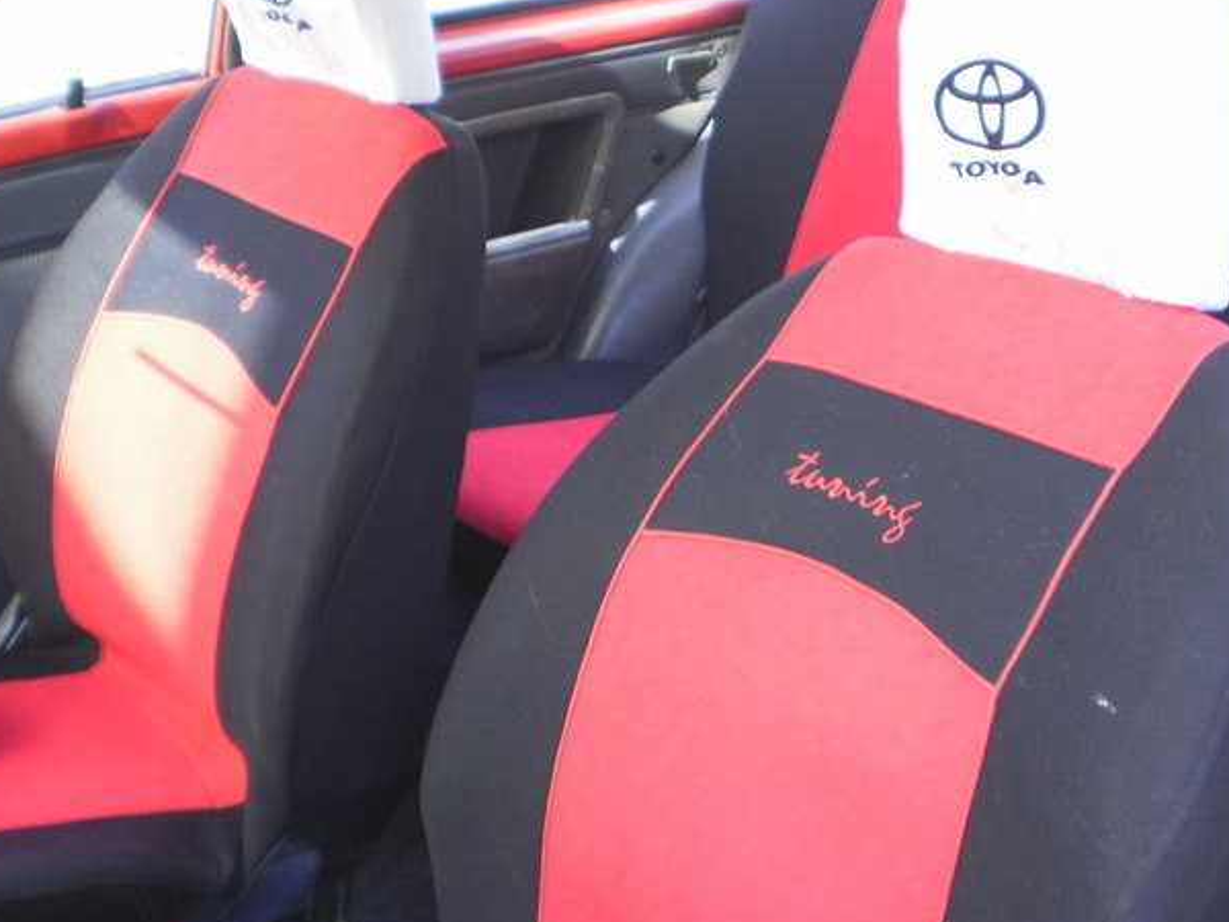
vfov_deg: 30.3
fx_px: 1704
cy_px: 486
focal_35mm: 48
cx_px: 725
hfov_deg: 39.5
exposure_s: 1/25
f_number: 3.1
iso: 100
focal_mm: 6.3
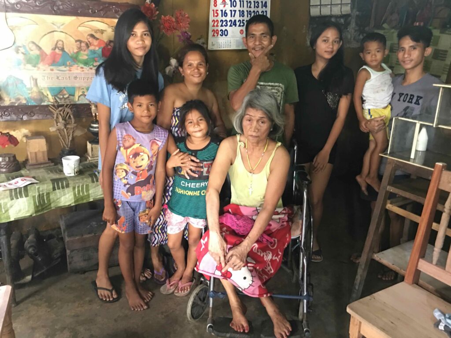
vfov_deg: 48.2
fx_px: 378
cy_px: 169
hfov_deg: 61.7
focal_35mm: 29
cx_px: 226
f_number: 2.2
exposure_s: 1/4
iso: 80
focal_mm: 4.15
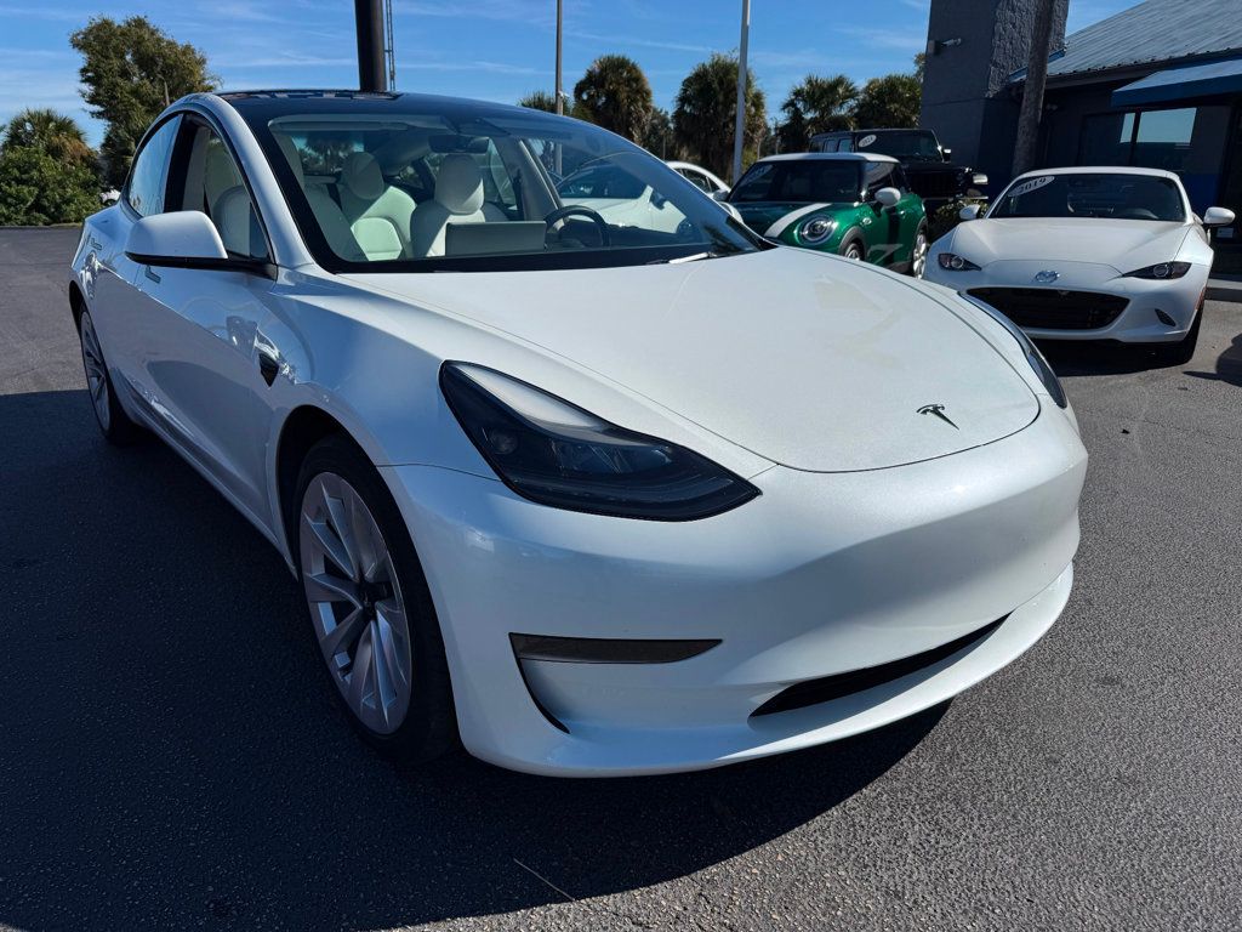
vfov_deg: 56.8
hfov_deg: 71.6
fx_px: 861
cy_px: 466
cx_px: 621
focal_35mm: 24
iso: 80
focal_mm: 6.76
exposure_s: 1/10309
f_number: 1.78
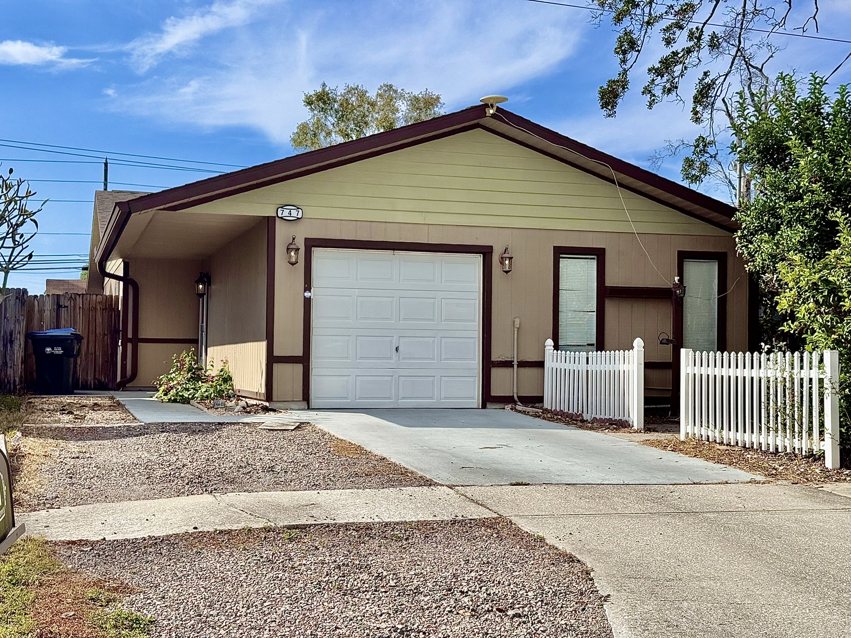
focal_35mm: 48
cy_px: 319
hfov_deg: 39.7
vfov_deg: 30.3
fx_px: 1180
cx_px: 426
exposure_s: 1/6024
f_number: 1.78
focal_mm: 6.76
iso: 64
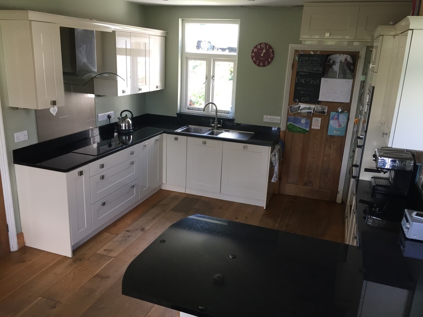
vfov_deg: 48.2
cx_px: 212
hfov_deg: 61.7
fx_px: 354
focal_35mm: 29
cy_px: 158
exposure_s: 1/33
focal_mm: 4.15
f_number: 2.2
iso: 40
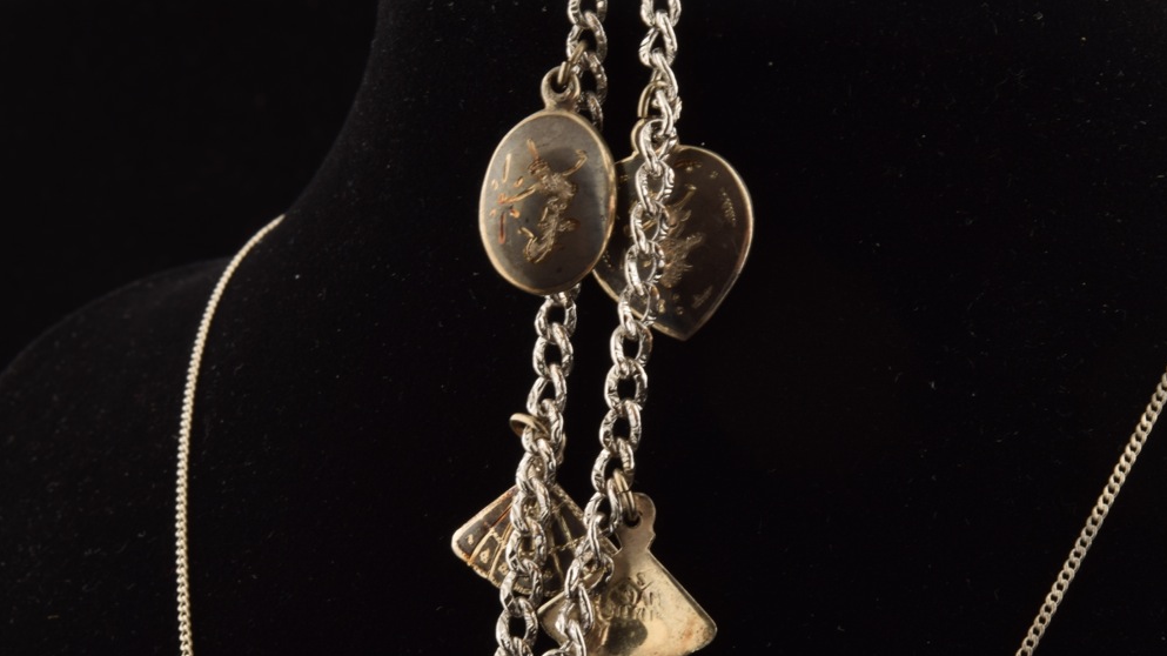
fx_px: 2939
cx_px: 585
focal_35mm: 95
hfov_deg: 22.5
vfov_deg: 12.7
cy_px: 353
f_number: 25
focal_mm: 60
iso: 100
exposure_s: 1/125
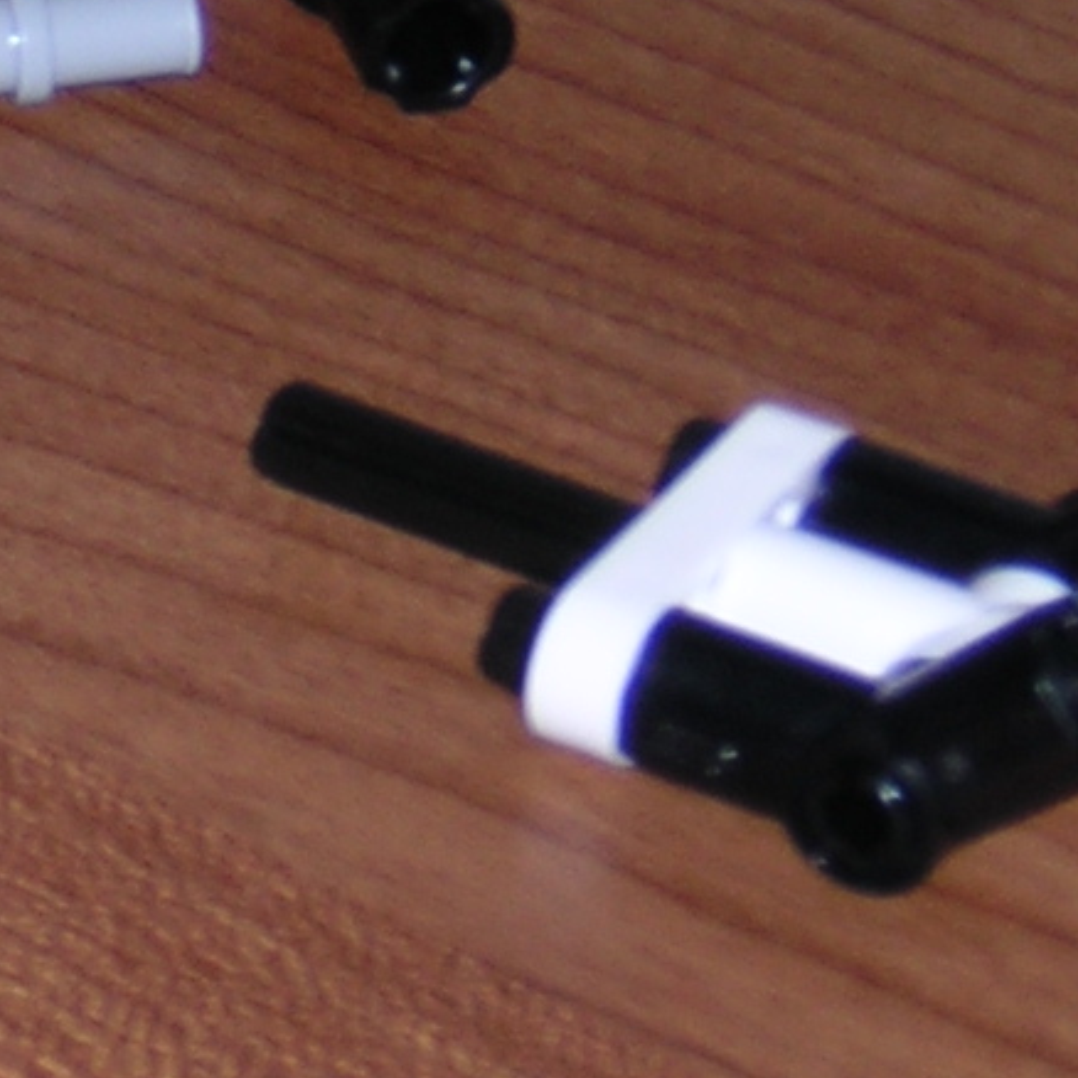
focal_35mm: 349
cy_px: 22
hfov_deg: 5.0
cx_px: -103
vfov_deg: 5.0
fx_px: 12296
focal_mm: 14.1
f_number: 4.7
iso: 100
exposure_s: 1/60.1
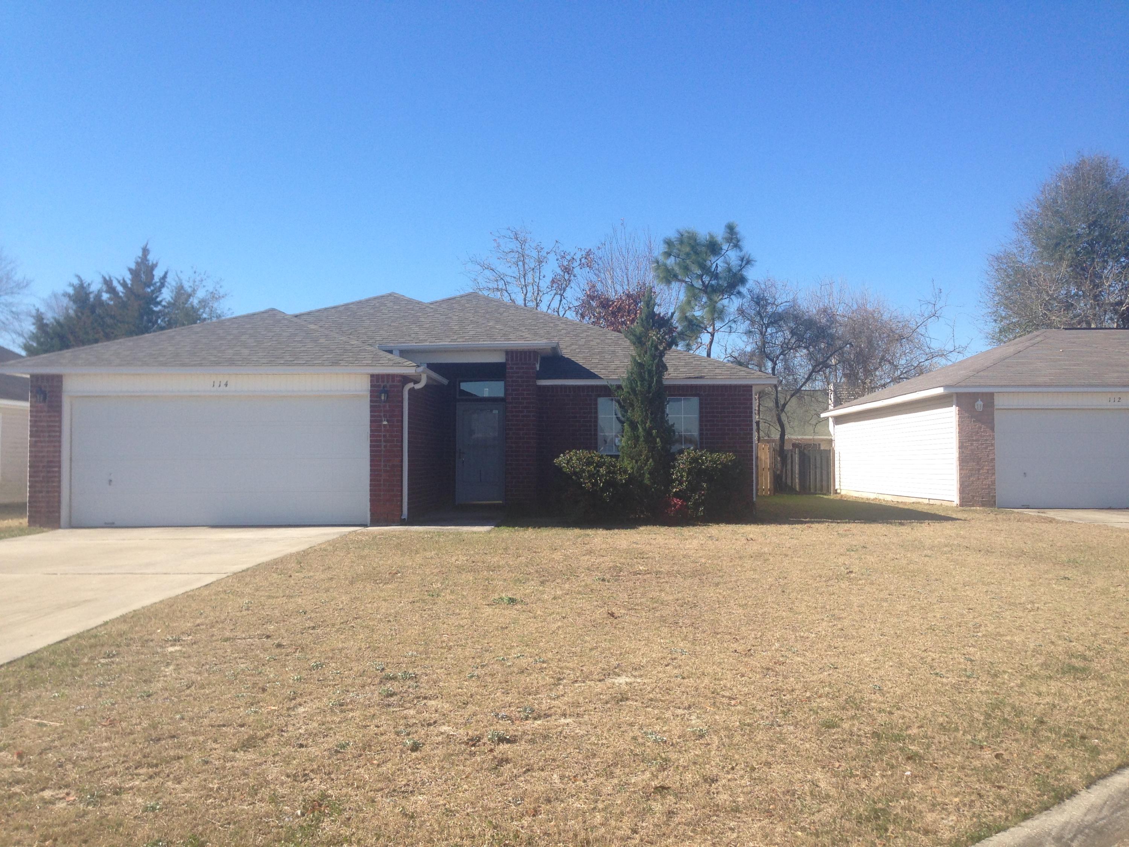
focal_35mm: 33
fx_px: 1076
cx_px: 564
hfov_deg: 55.4
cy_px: 424
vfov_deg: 42.9
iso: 50
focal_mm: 4.12
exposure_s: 1/1063
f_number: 2.4
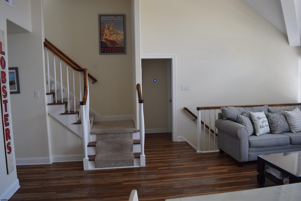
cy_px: 100
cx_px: 150
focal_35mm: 27
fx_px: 226
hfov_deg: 67.4
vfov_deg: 47.9
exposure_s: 1/80
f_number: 4.5
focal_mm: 18
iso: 400
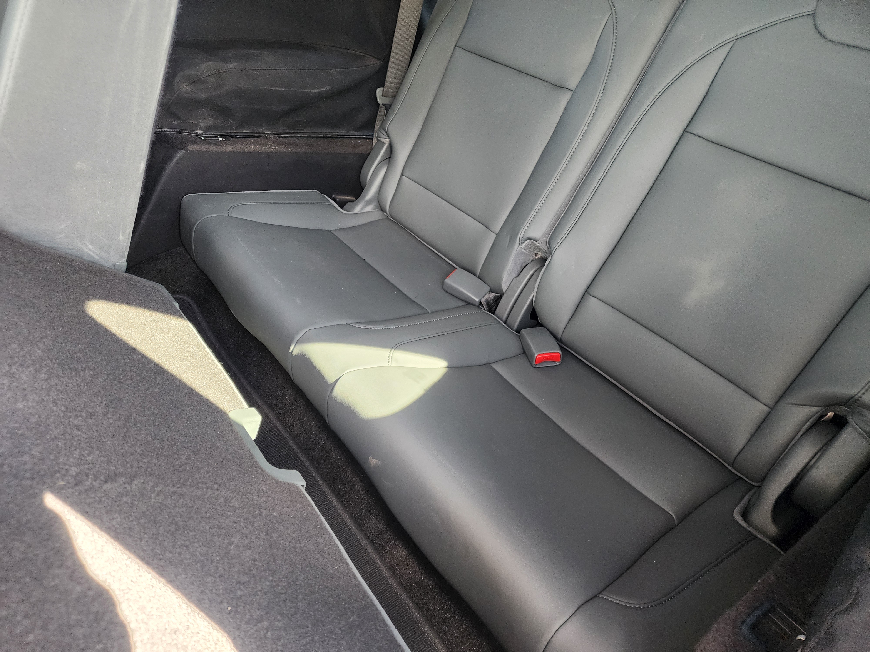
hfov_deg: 73.9
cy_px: 326
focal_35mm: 23
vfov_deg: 58.9
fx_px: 578
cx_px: 435
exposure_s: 1/120
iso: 320
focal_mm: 6.4
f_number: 1.8
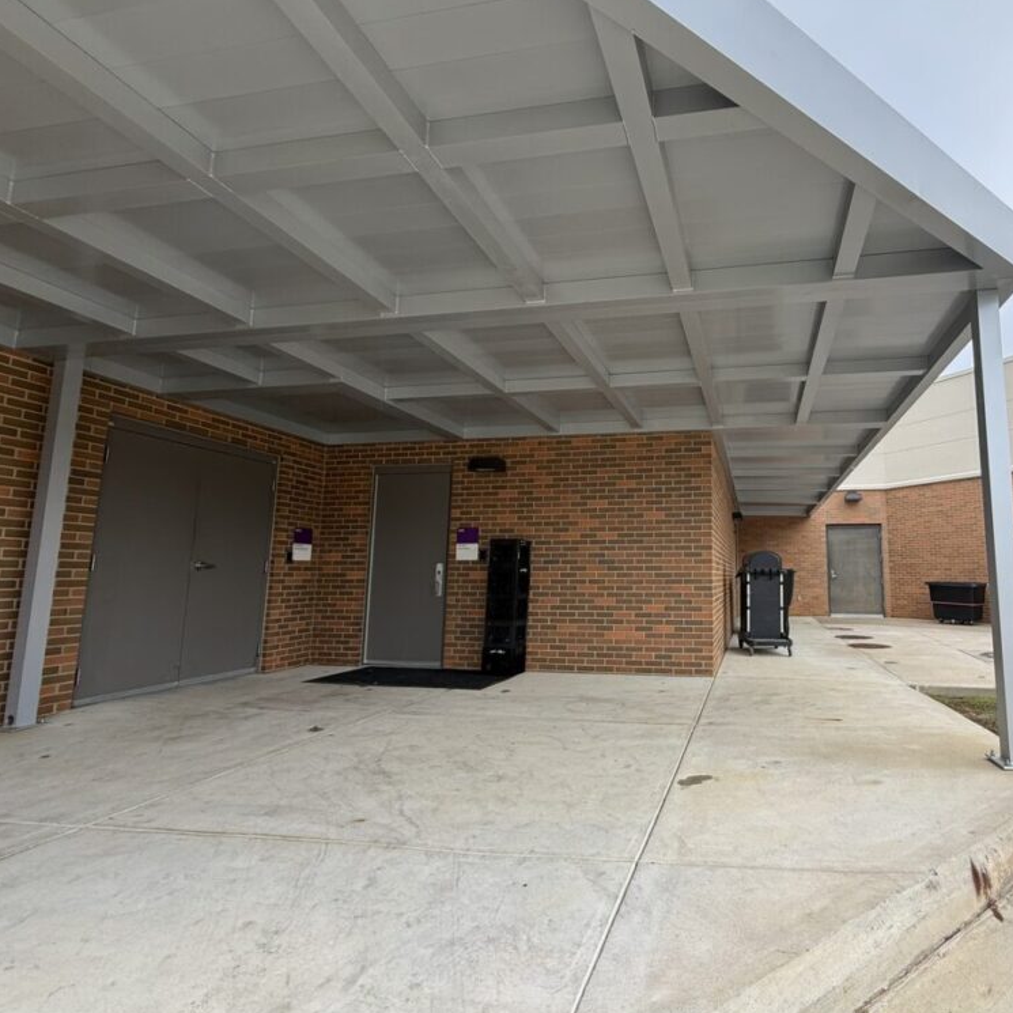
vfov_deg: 84.0
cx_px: 669
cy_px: 507
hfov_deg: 81.4
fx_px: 563
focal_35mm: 17
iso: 50
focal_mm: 2.22
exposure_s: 1/359
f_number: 2.2
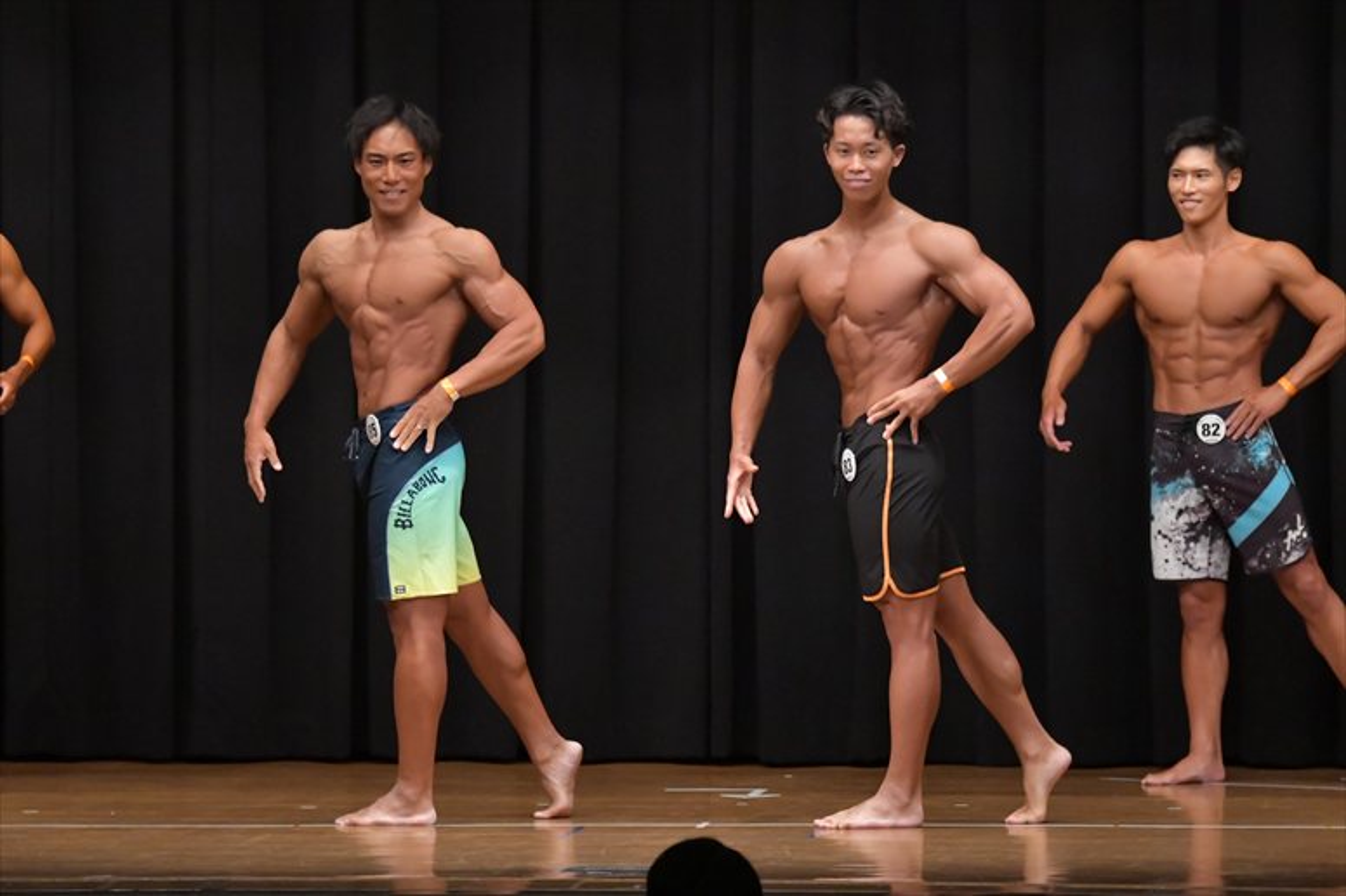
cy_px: 448
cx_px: 673
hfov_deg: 9.5
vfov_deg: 6.3
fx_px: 8110
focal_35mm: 217
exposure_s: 1/400
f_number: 5.6
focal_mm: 145
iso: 6400
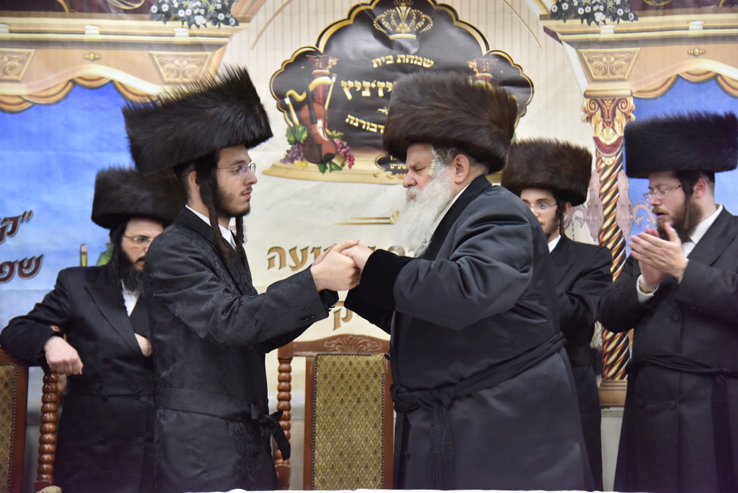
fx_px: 1353
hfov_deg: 30.5
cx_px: 369
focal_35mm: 66
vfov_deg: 20.6
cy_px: 246
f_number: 4
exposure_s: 1/160
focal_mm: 66
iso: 2000
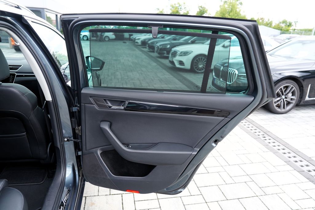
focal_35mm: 24
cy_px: 105
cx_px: 158
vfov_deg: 53.1
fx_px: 210
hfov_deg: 73.7
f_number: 4
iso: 100
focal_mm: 24
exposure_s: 1/60
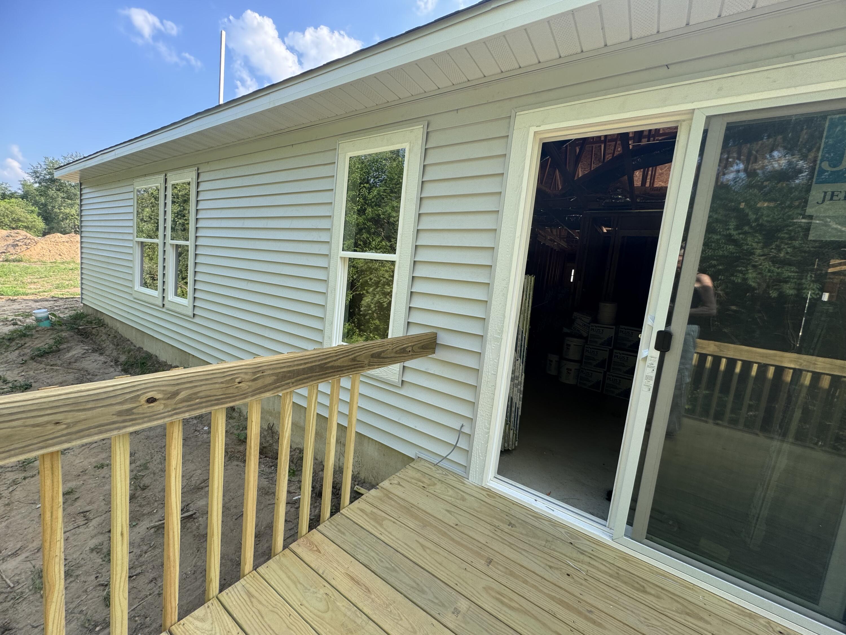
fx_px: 342
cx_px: 423
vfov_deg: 85.7
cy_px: 318
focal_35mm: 14
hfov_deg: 102.1
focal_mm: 2.22
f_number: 2.2
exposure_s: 1/211
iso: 40
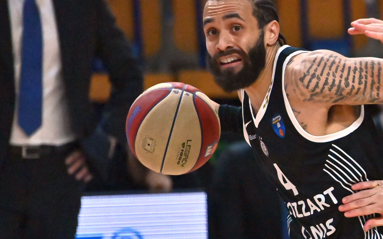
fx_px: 6179
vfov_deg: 2.2
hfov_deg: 3.5
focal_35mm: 592
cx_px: 539
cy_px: 189
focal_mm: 200
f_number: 2.8
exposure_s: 1/5000
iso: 5000
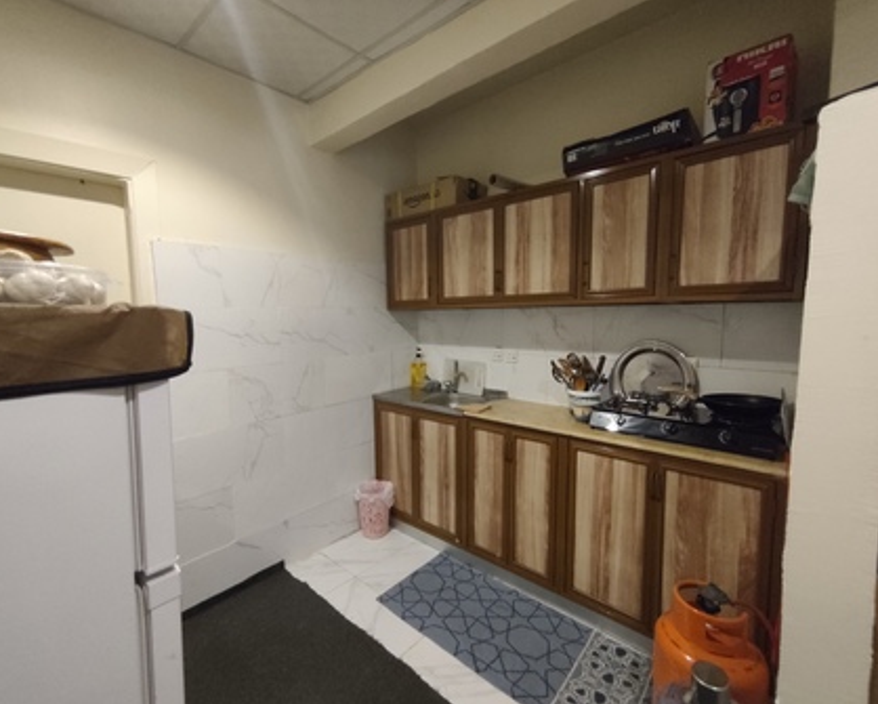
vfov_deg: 80.4
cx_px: 419
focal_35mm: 16
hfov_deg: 93.0
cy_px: 358
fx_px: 416
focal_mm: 1.6
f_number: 2.2
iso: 640
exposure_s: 1/60
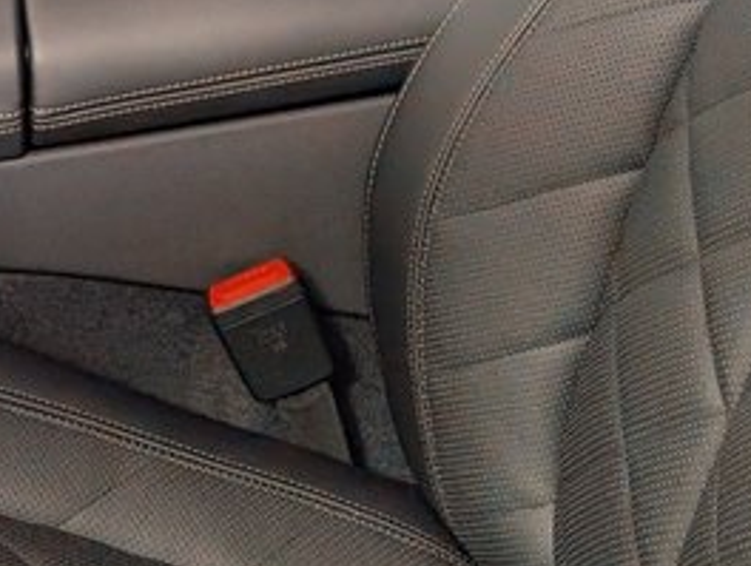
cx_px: -259
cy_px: -371
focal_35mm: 93
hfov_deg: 19.2
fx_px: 2021
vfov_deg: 14.5
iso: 81
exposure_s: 1/113
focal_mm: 6.9
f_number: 1.68
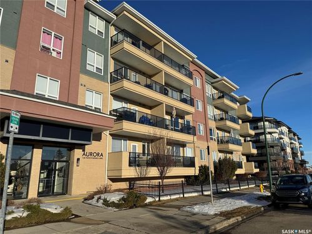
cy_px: 117
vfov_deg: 56.8
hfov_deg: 71.6
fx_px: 216
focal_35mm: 24
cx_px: 156
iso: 80
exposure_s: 1/7092
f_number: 1.78
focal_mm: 6.76
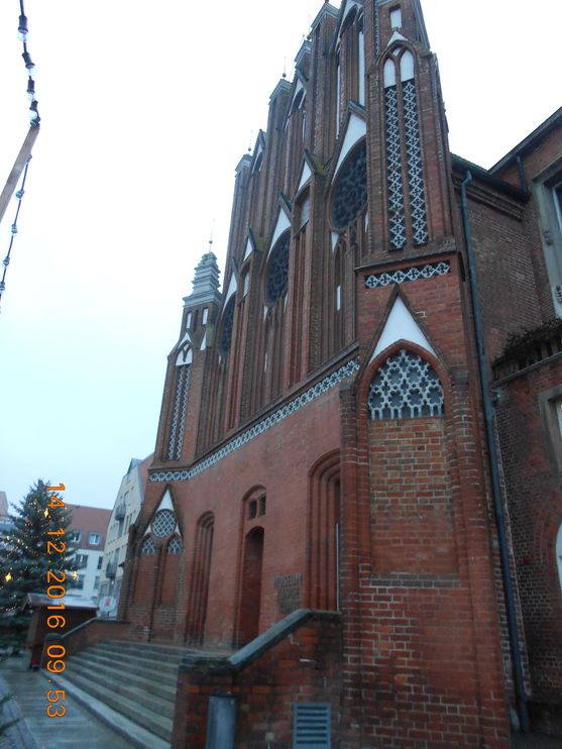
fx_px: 562
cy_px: 374
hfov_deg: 53.1
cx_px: 281
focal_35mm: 26
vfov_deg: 67.3
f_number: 3.2
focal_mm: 4.6
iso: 250
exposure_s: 1/30
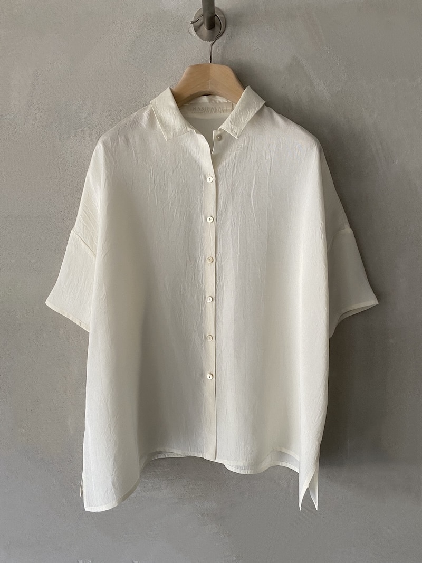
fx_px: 423
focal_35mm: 26
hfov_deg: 53.1
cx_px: 211
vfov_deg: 67.3
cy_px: 282
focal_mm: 4.25
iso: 125
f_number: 1.8
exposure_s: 1/80
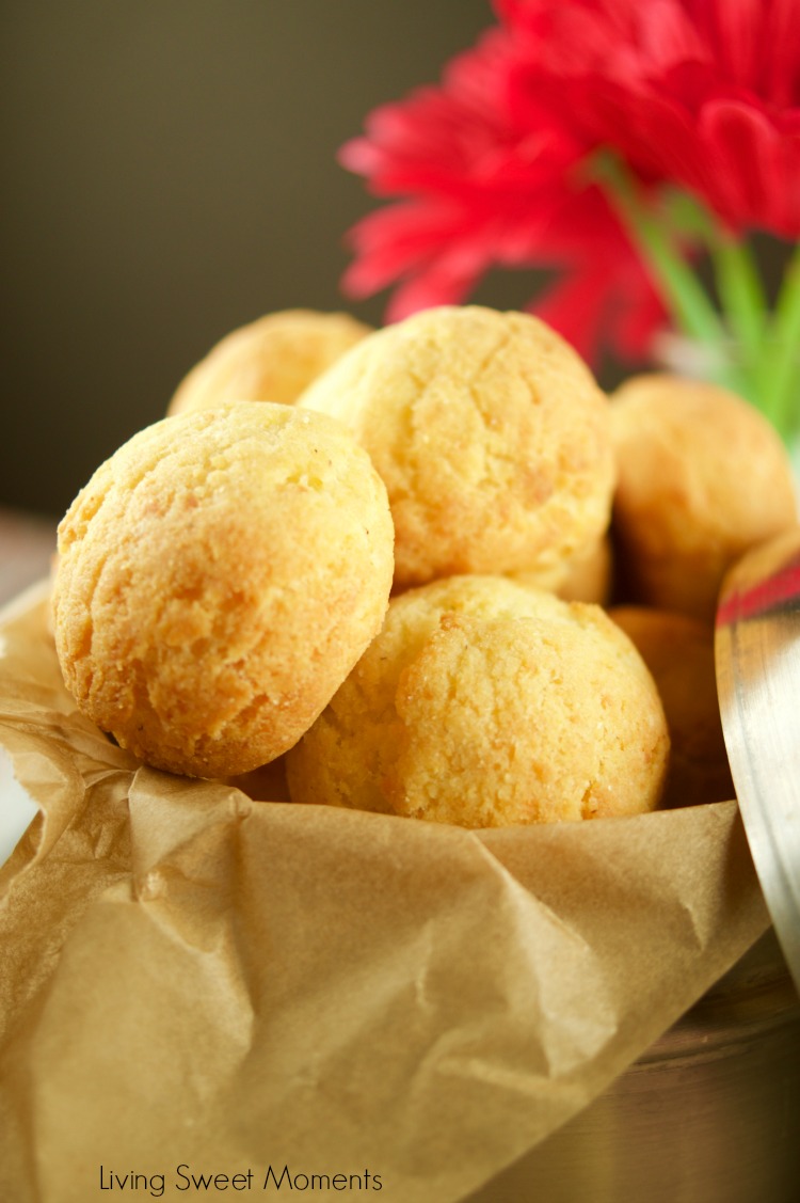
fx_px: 1502
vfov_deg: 43.6
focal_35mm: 45
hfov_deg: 29.8
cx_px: 400
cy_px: 602
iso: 100
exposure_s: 1/60
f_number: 2.8
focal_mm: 30
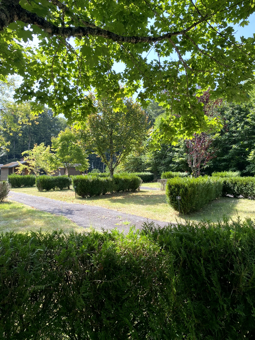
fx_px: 255
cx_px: 128
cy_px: 170
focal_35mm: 26
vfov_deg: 67.3
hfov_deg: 53.1
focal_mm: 4.25
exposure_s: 1/562
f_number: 1.8
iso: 32
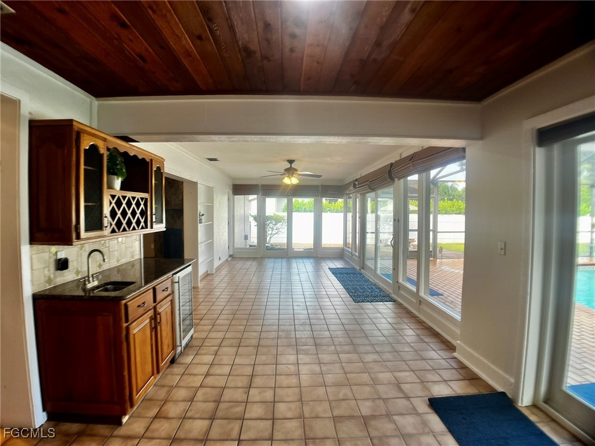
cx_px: 298
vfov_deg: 53.1
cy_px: 223
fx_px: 447
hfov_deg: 67.3
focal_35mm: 26
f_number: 1.6
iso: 64
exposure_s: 1/121
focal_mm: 5.1
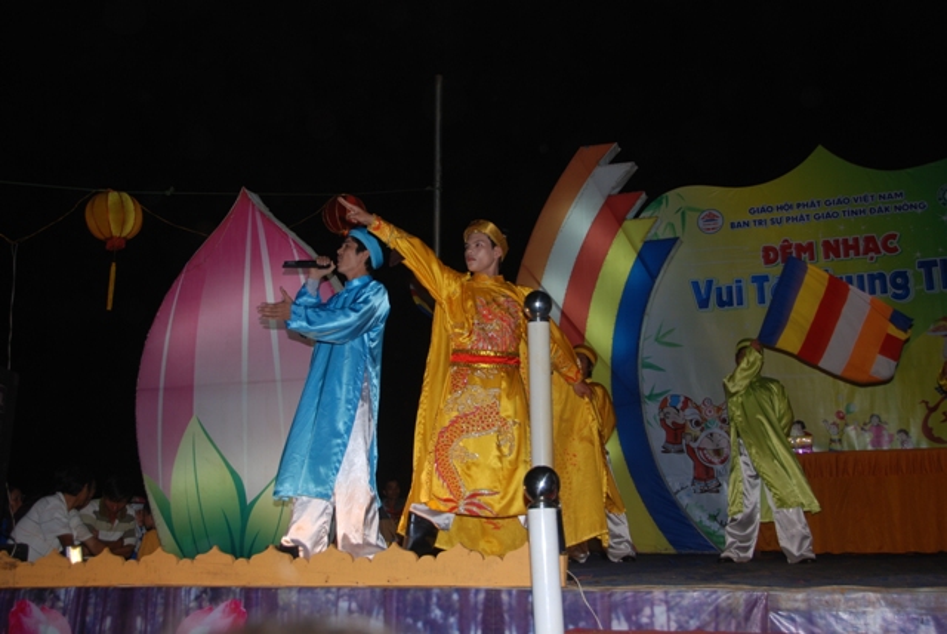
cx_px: 474
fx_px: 1027
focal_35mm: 39
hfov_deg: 49.5
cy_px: 317
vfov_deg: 34.3
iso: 100
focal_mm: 26
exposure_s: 1/60
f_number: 4
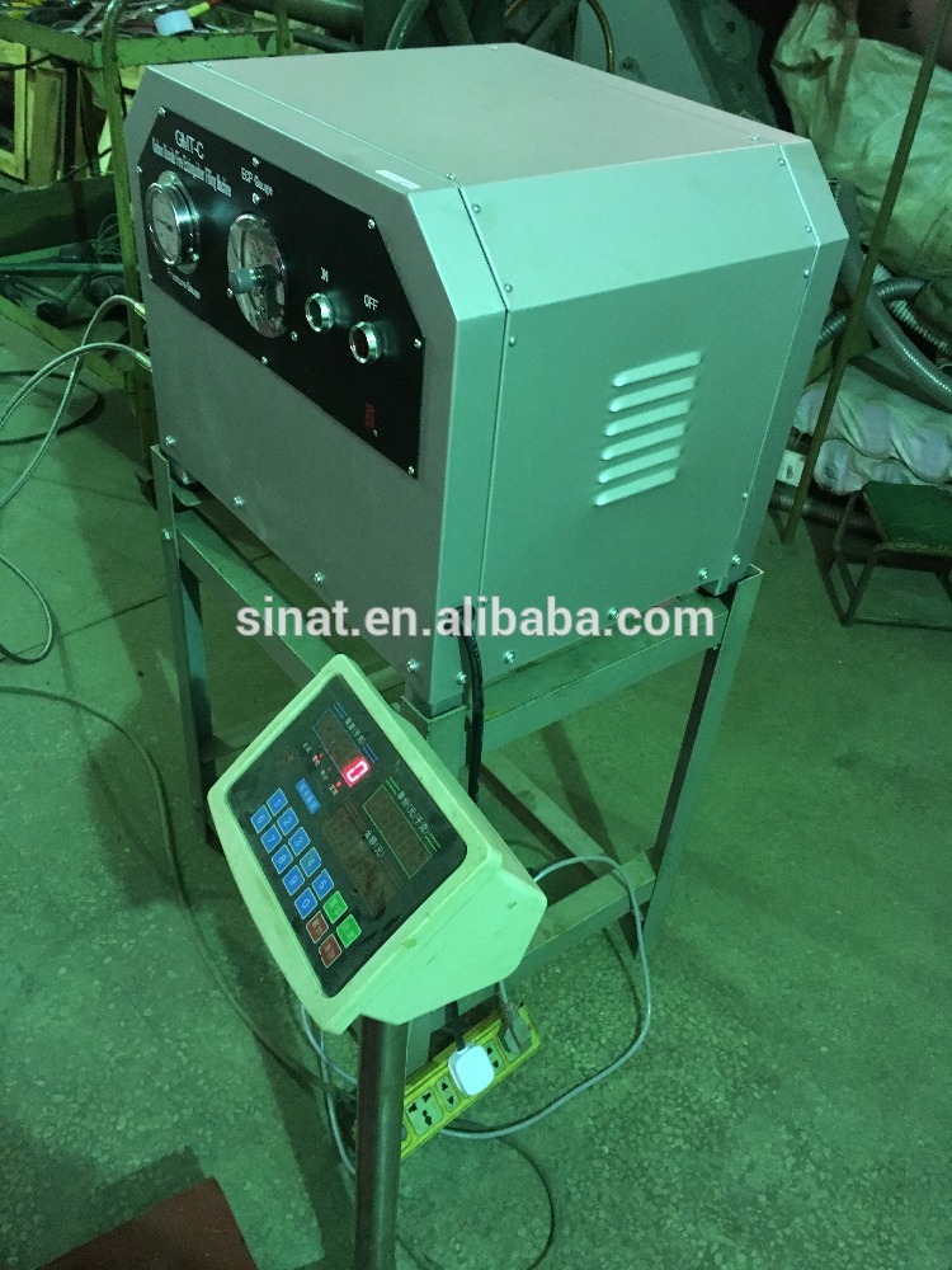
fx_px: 1063
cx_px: 476
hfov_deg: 48.2
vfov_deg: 61.7
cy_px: 635
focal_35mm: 29
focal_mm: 4.15
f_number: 2.2
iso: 200
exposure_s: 1/17
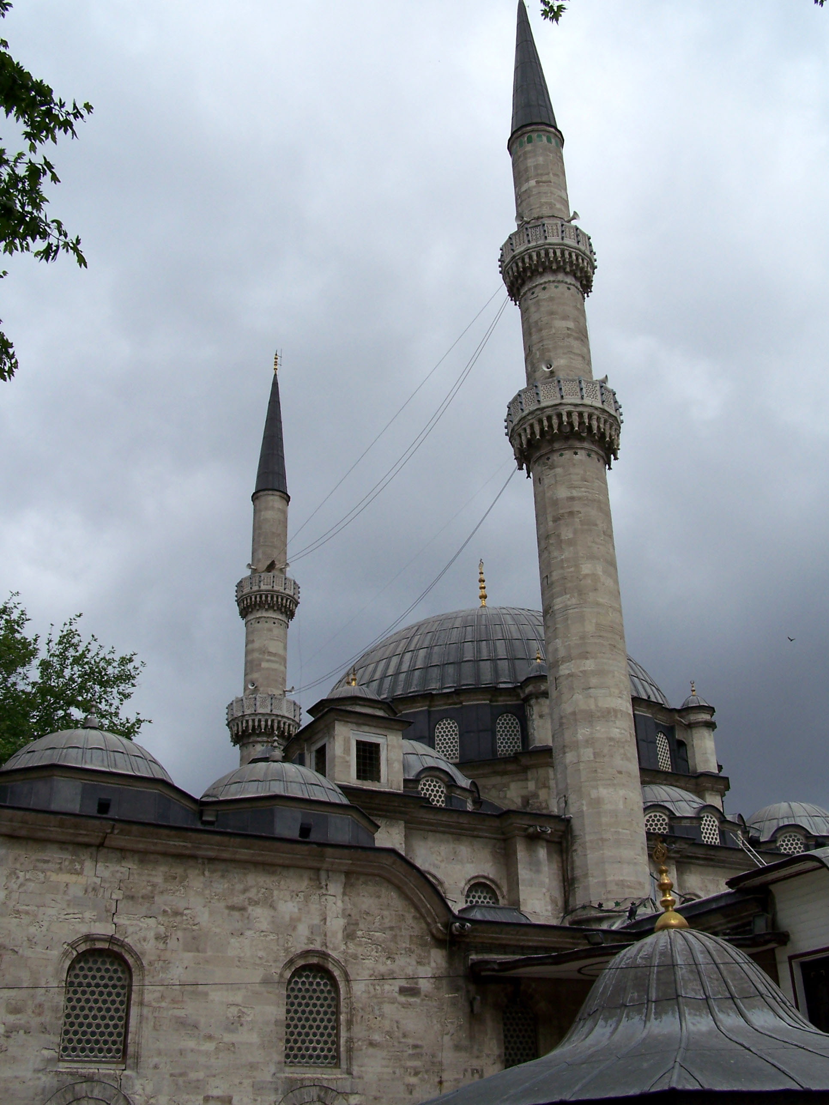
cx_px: 414
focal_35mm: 38
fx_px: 1213
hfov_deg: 37.7
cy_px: 552
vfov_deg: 49.0
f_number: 5.6
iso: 80
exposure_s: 1/1000
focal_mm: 6.3
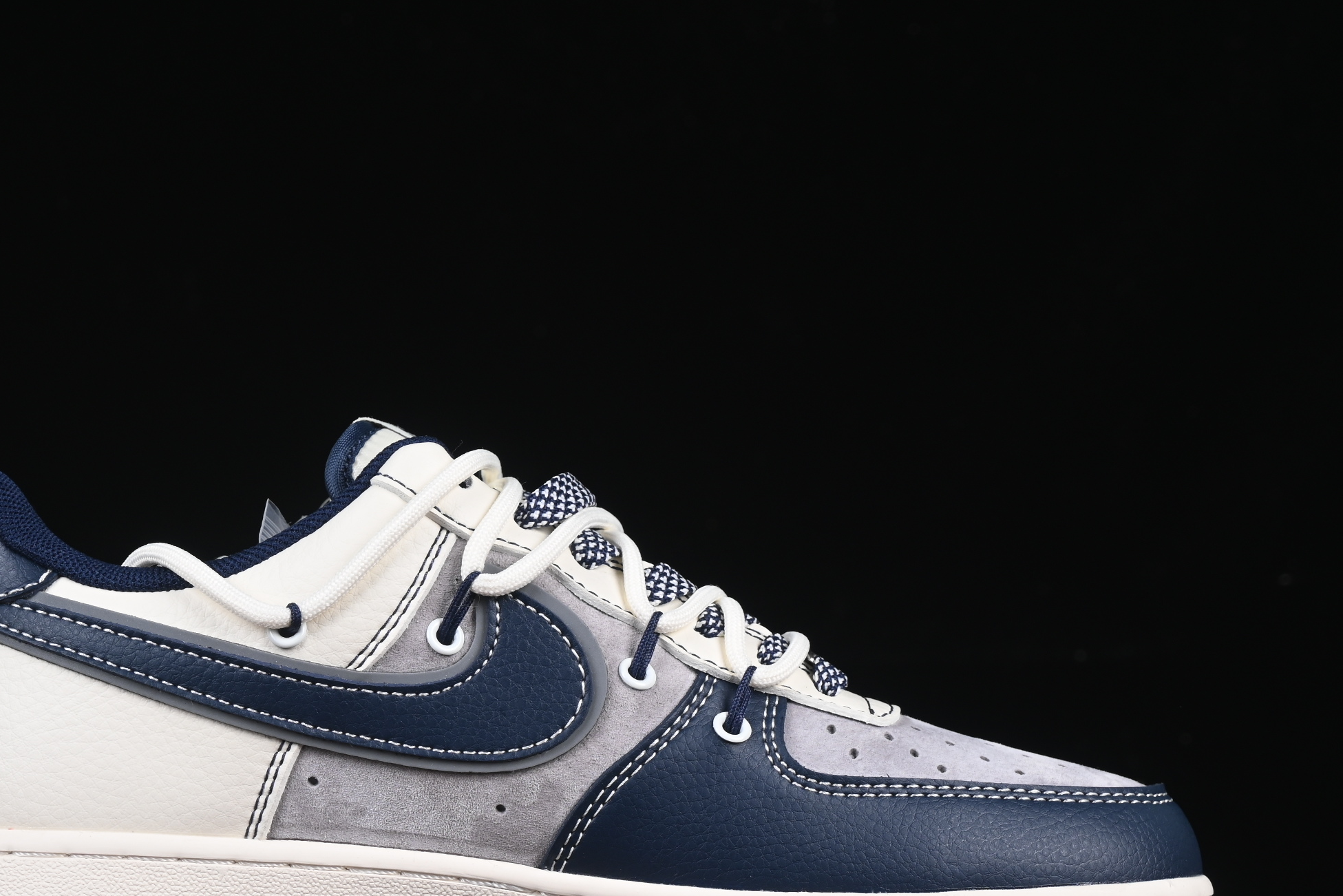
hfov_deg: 19.1
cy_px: 638
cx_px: 567
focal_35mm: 107
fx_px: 3992
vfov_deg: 12.8
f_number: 8
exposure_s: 1/80
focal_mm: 50
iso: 160
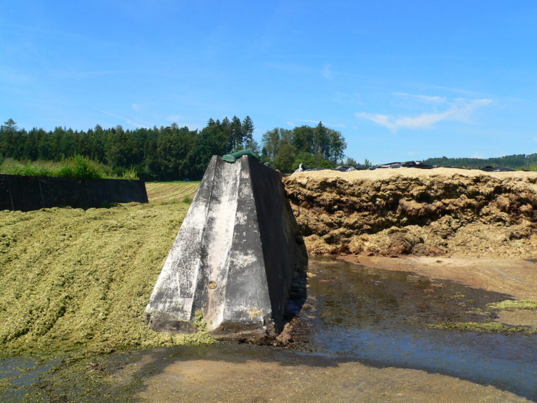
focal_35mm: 36
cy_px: 202
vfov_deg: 39.7
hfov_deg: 51.4
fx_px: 558
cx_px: 268
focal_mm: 6
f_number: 5.2
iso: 80
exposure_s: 1/400
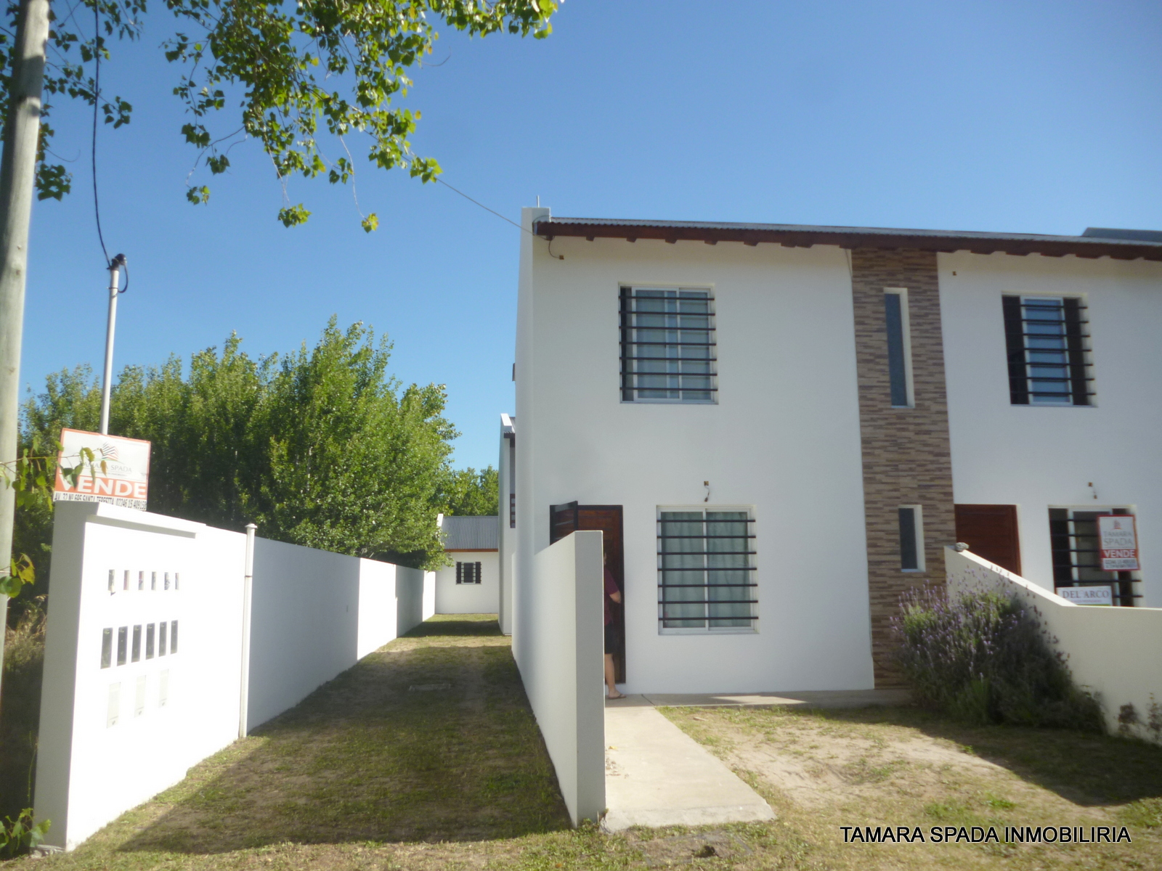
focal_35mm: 28
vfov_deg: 49.7
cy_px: 436
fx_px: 940
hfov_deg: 63.4
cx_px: 581
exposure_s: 1/125
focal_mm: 5
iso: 100
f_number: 9
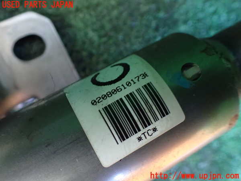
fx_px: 209
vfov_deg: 46.8
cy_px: 90
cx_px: 120
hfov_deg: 60.0
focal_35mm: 30
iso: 1250
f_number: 2.3
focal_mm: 5.4
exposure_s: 1/30
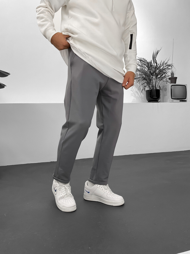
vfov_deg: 61.7
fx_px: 212
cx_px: 95
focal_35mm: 29
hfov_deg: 48.2
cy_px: 127
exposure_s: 1/100
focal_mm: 3
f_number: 1.8
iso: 50
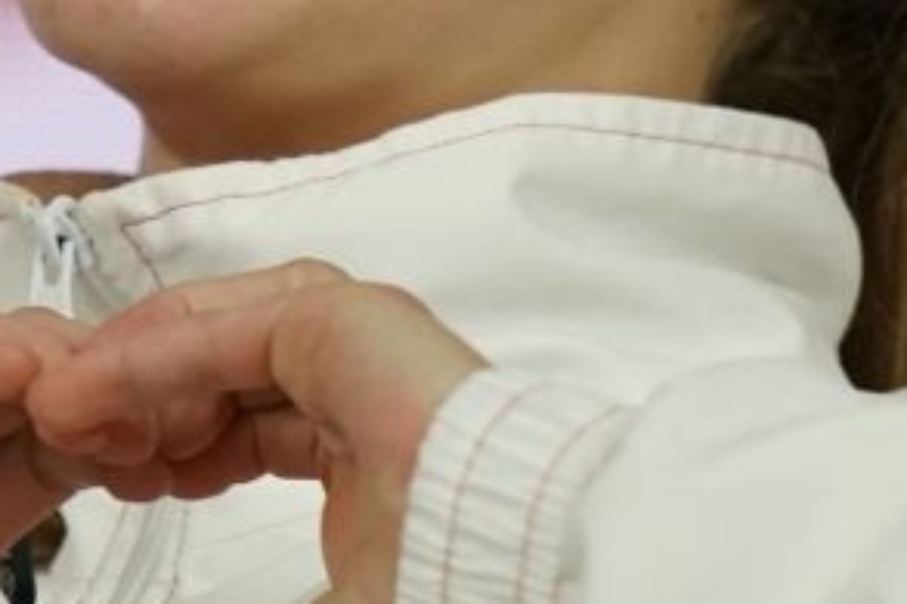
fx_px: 61865
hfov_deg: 0.8
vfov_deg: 0.6
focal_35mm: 2457
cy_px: -50
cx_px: 158
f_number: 2.8
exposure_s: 1/500
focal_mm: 400
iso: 2500
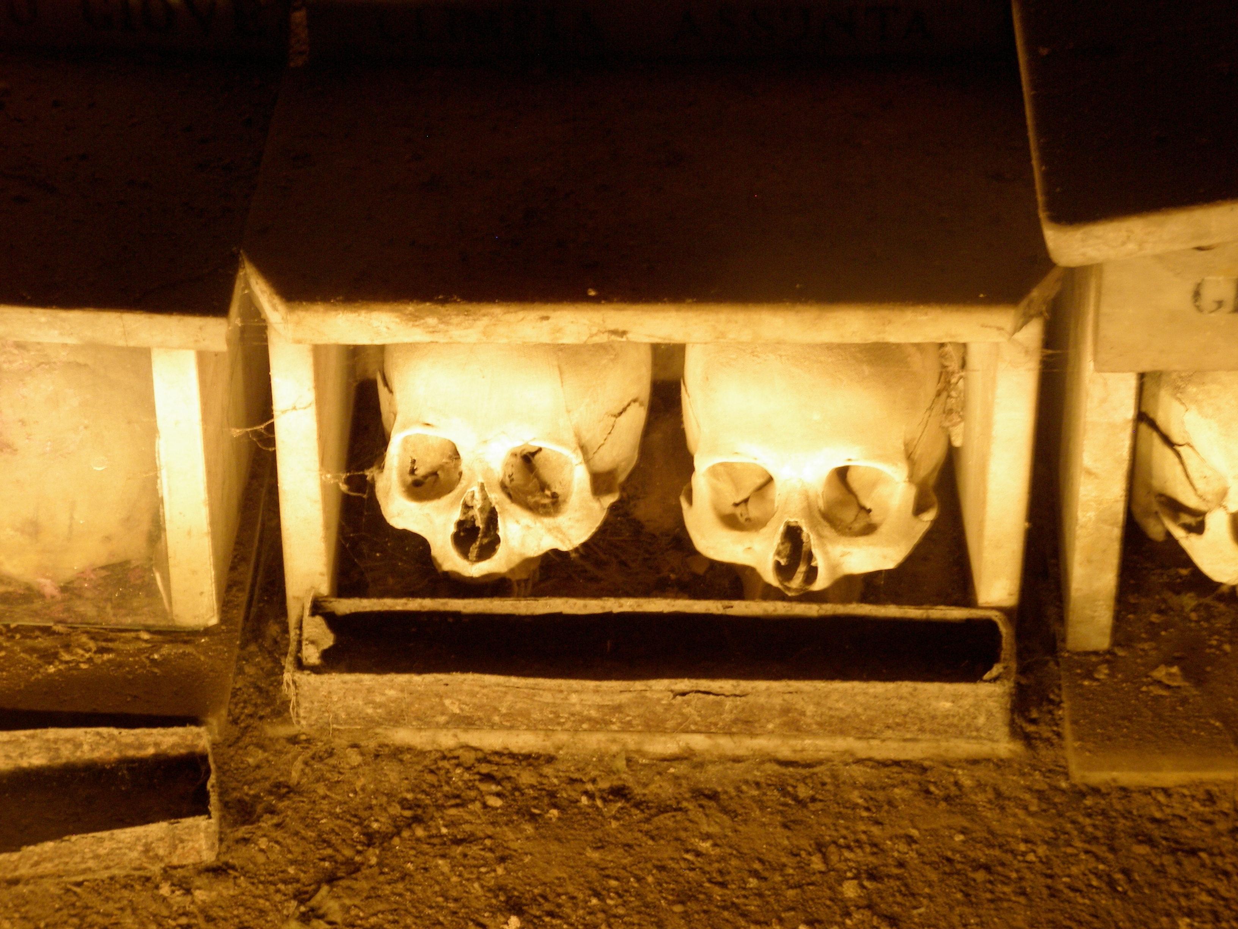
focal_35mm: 94
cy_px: 464
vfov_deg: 15.7
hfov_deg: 20.9
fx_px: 3362
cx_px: 619
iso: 100
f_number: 4
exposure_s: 1/2.5
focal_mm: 19.7
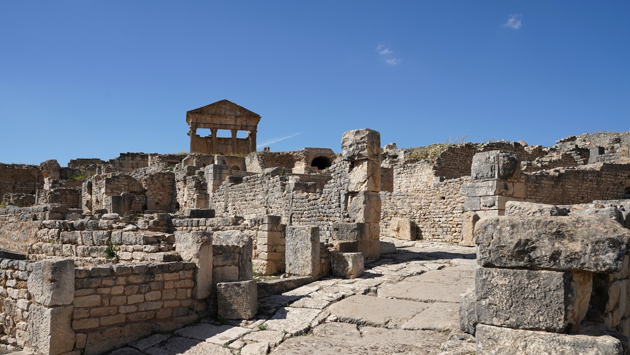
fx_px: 501
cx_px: 313
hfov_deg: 64.3
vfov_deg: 38.8
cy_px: 208
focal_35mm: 30
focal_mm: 28
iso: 100
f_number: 8
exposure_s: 1/400
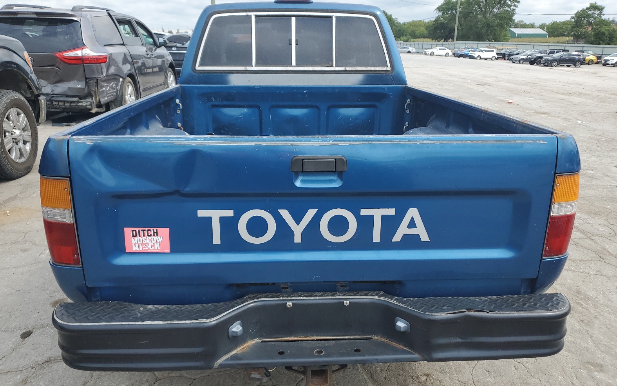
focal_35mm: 28
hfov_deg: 66.5
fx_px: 471
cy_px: 210
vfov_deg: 44.5
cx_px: 307
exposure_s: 1/2000
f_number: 1.5
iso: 50
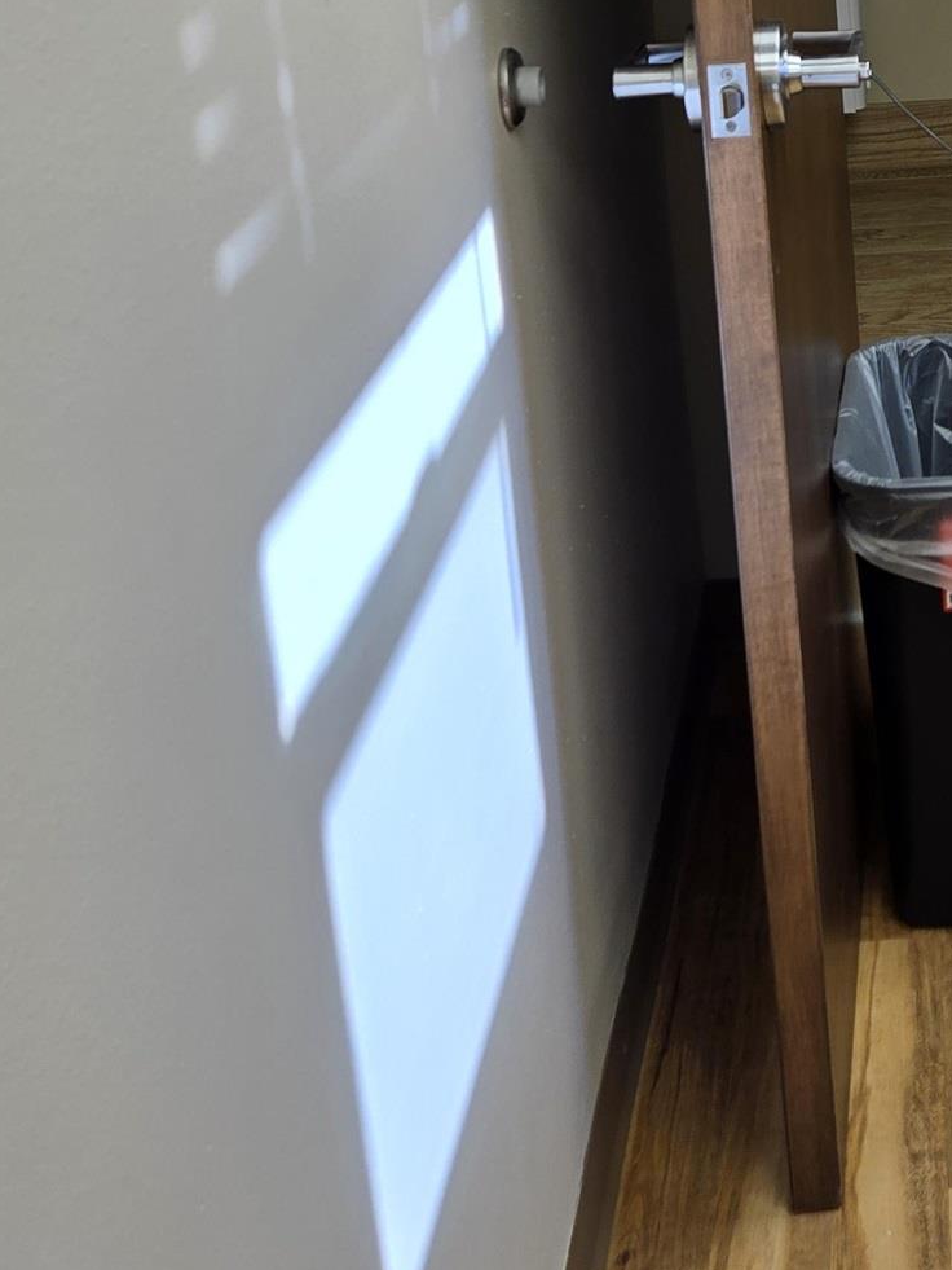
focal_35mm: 54
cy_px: 96
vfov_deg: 33.4
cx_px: 1063
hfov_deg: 25.0
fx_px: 1980
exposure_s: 1/120
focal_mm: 5.4
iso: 40
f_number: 1.8
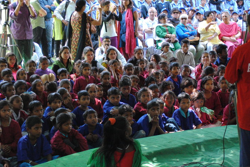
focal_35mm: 88
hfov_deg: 23.1
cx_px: 114
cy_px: 70
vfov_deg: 15.6
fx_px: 612
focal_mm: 40
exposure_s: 1/80
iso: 800
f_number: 5.3
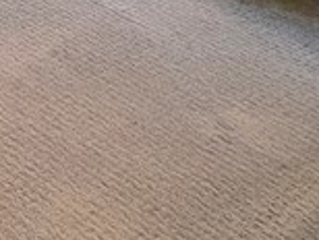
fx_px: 858
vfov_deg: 10.7
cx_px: -543
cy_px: -486
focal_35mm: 93
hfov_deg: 12.8
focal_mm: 2.22
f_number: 2.2
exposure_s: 1/60
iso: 160
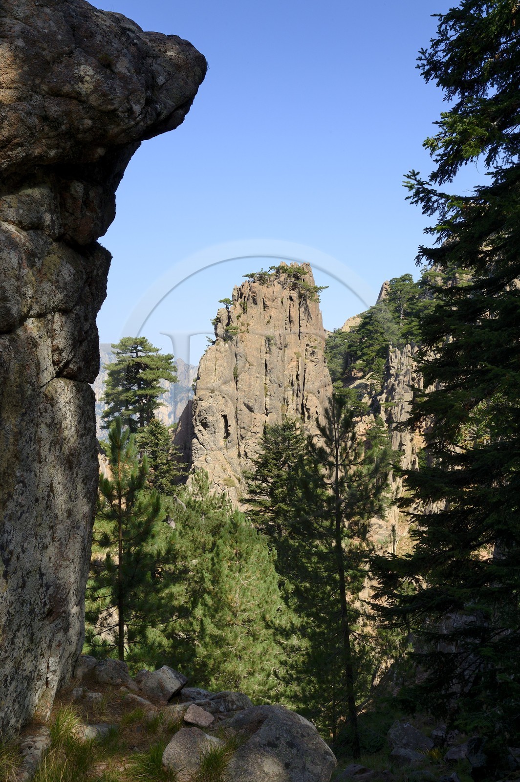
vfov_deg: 55.8
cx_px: 260
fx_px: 738
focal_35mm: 34
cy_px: 391
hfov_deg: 38.8
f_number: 14
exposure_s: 1/160
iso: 200
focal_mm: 34
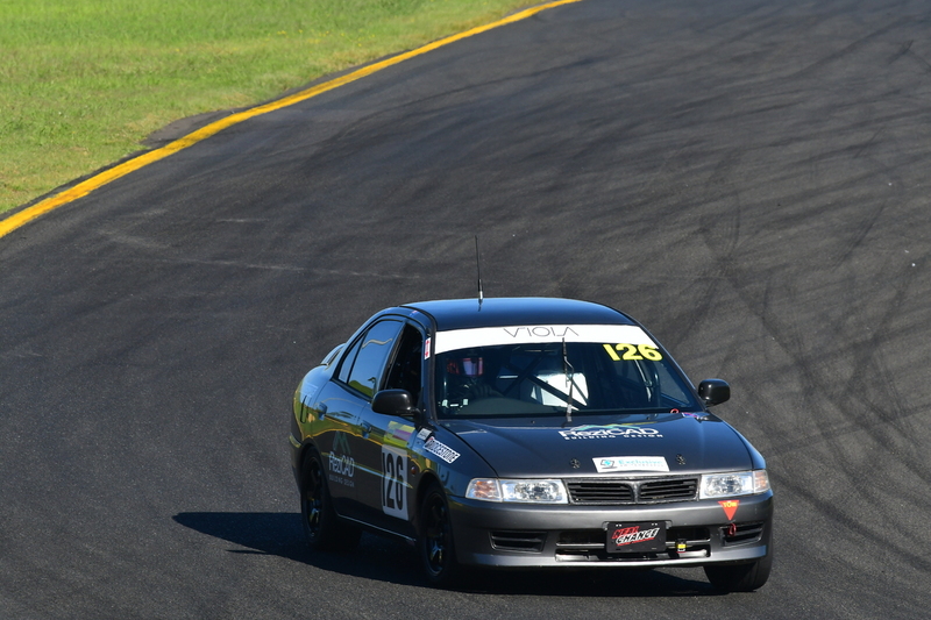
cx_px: 466
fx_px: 12410
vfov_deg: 2.9
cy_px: 310
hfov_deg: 4.3
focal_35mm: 480
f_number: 11
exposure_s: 1/640
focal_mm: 320
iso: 500
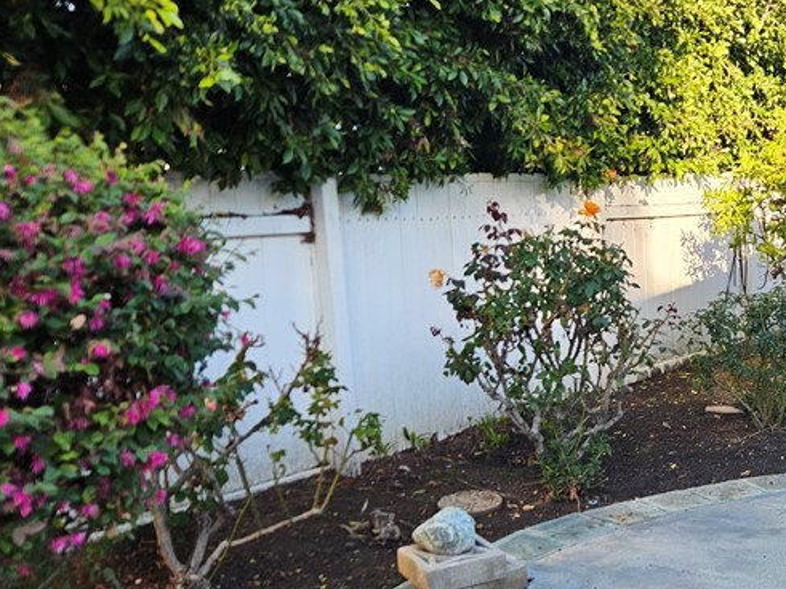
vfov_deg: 30.2
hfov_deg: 36.9
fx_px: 1090
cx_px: 719
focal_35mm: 48
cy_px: 320
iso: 25
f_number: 1.8
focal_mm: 5.4
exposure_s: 1/180
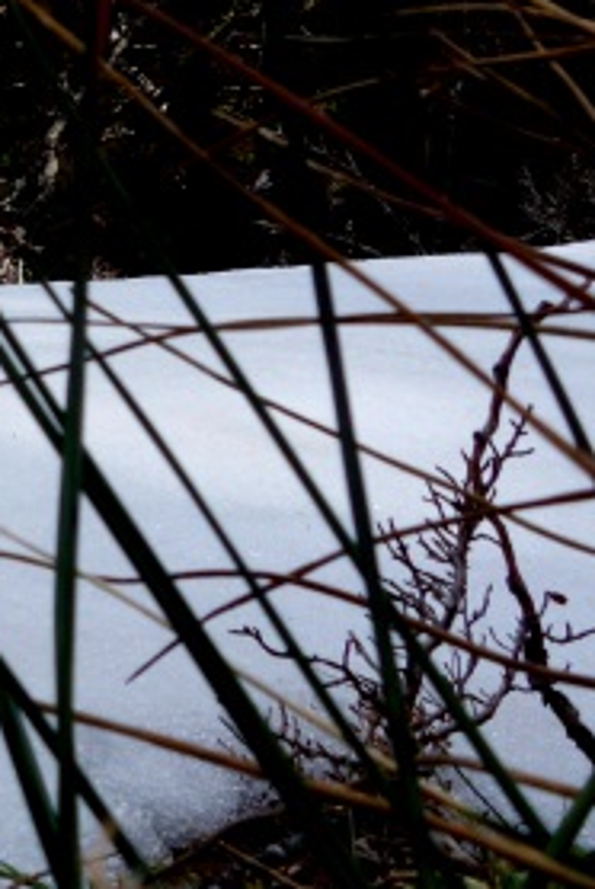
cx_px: -940
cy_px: -174
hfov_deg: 10.8
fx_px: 2547
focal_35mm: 103
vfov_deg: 18.7
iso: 125
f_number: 5.6
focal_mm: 10.4
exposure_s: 1/400
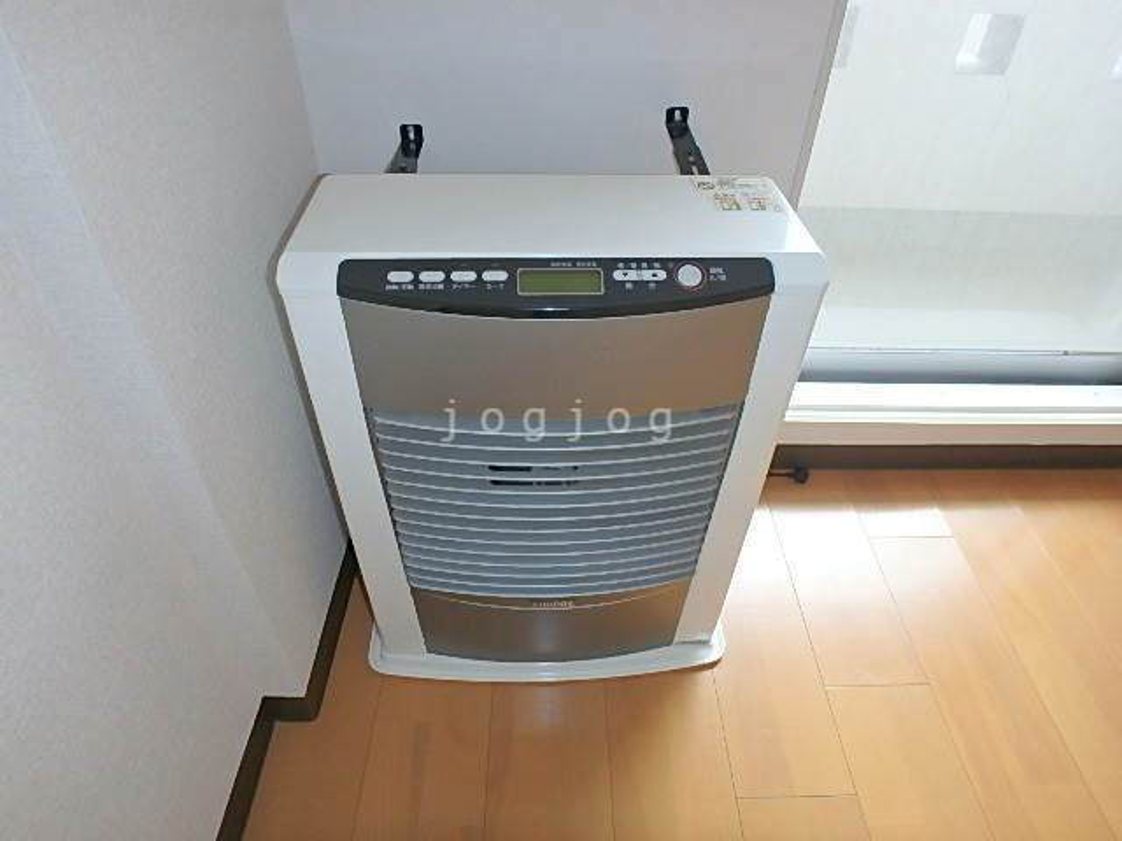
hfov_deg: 79.0
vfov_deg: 63.4
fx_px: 681
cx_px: 561
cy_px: 420
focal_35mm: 21
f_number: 3.5
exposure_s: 1/50
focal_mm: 3.7
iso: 200
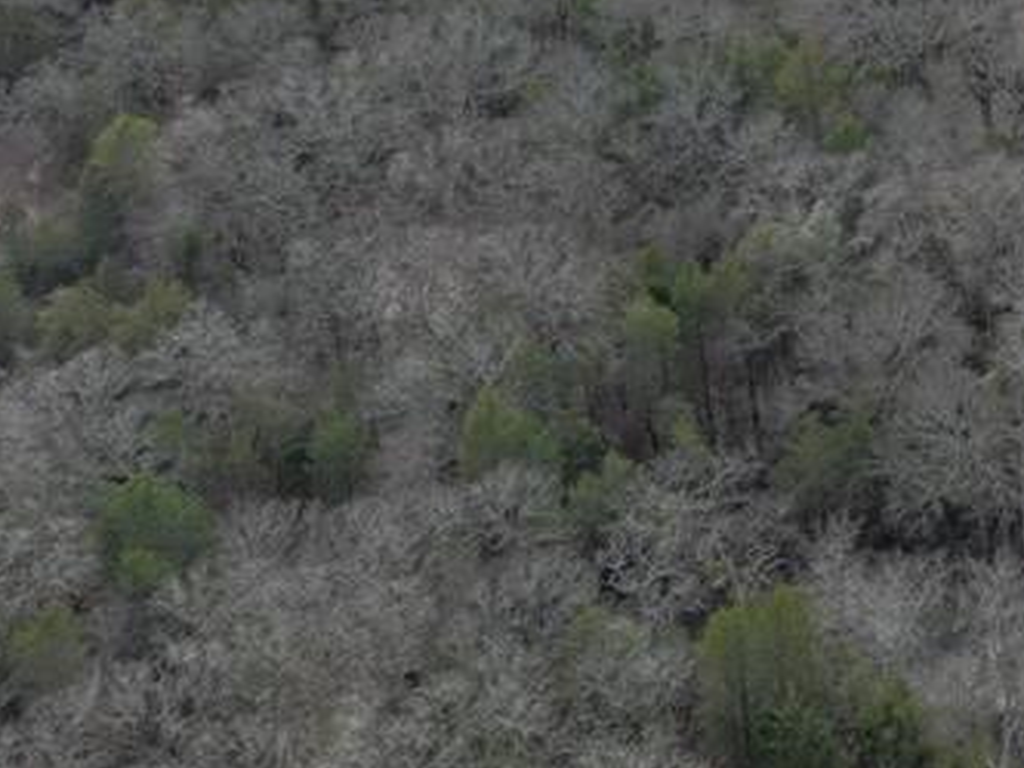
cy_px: -332
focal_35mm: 74
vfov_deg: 18.1
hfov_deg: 22.4
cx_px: 1465
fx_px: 2189
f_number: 5.6
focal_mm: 12.29
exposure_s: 1/250
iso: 115
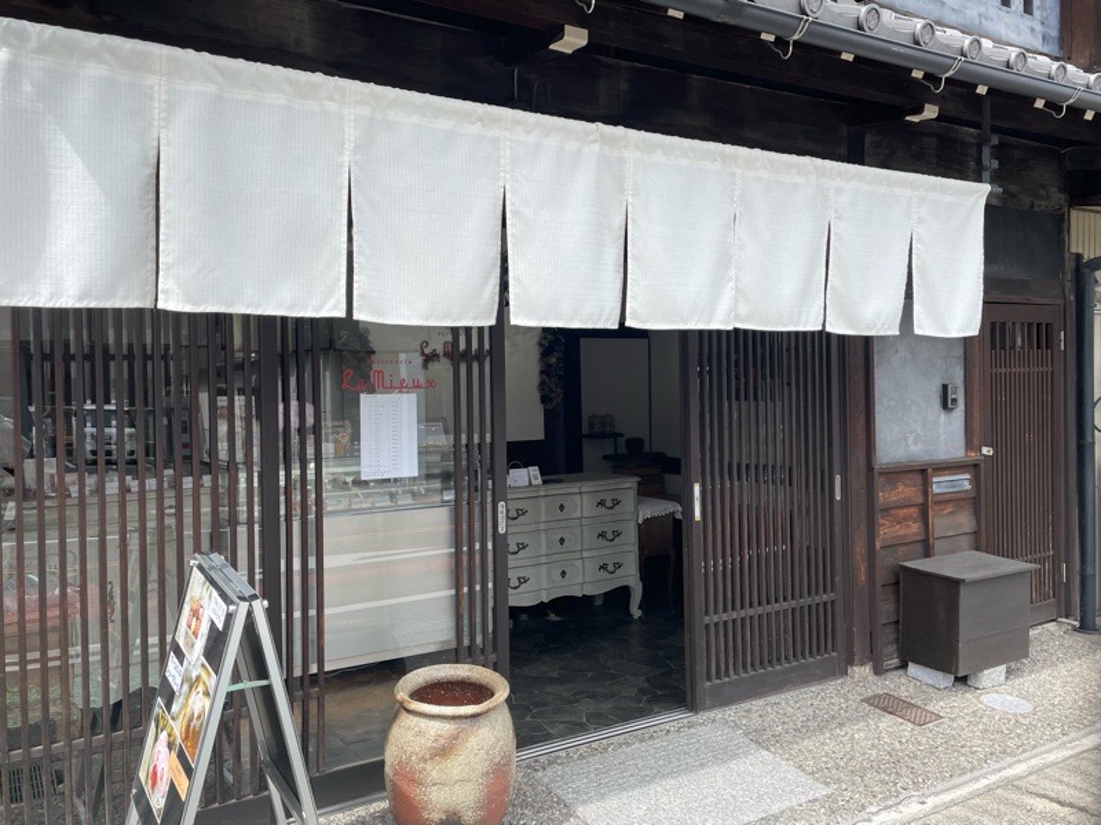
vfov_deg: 53.1
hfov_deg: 67.3
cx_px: 550
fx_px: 827
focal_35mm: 26
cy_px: 412
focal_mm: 4.2
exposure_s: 1/1401
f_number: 1.6
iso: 32
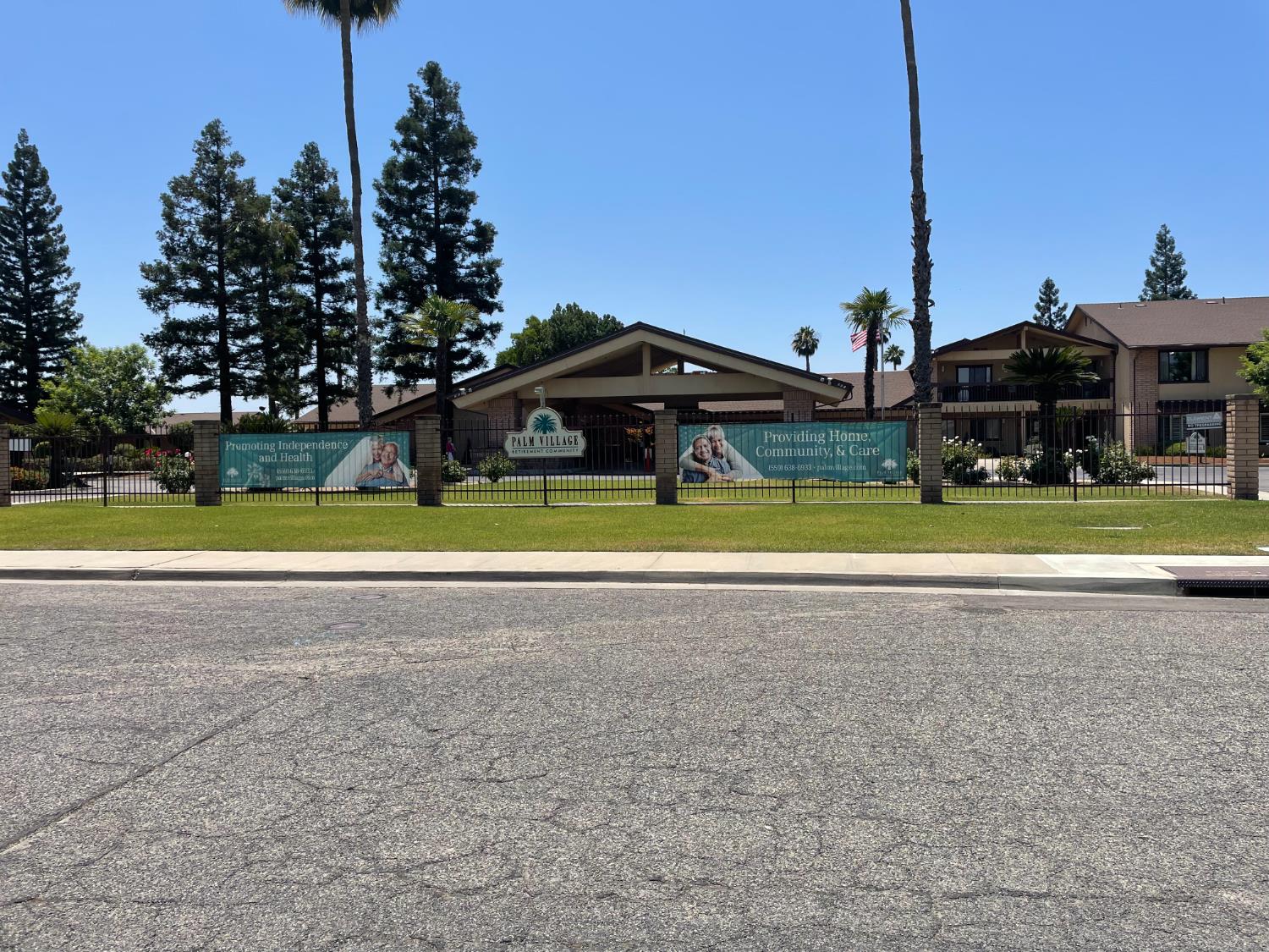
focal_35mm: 26
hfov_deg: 67.3
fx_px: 953
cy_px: 476
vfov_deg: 53.1
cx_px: 634
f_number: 1.6
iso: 32
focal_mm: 4.2
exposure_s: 1/4000
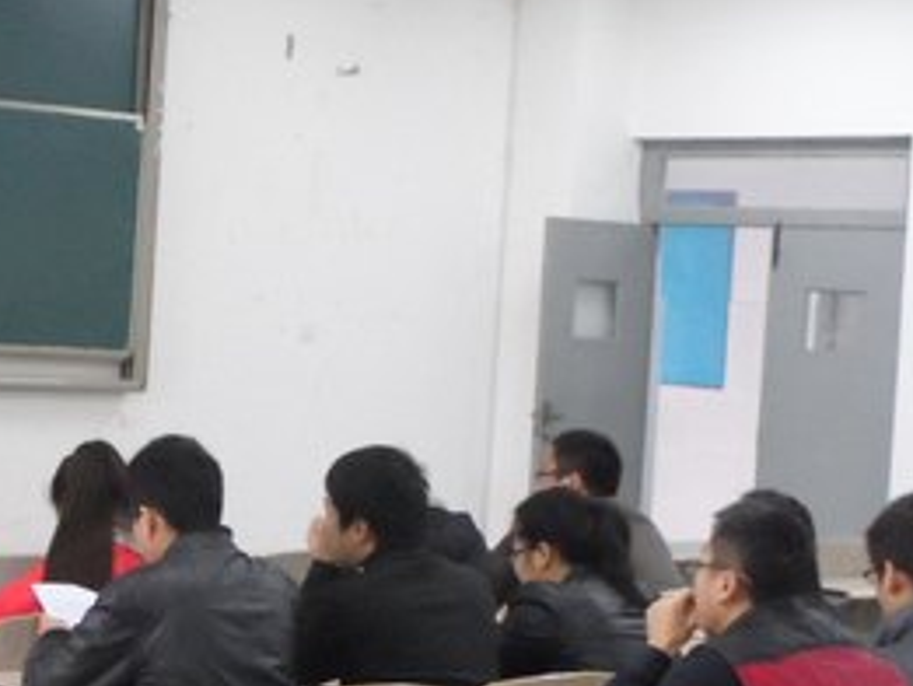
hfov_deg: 19.1
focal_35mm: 98
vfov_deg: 15.1
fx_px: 2586
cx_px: -112
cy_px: 343
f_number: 3.4
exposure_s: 1/20
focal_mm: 5.3
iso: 400
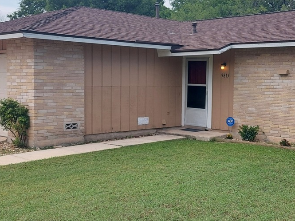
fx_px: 443
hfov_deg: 36.6
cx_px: 186
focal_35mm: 52
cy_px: 107
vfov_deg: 28.0
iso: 40
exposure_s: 1/1009
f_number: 1.8
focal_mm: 5.23
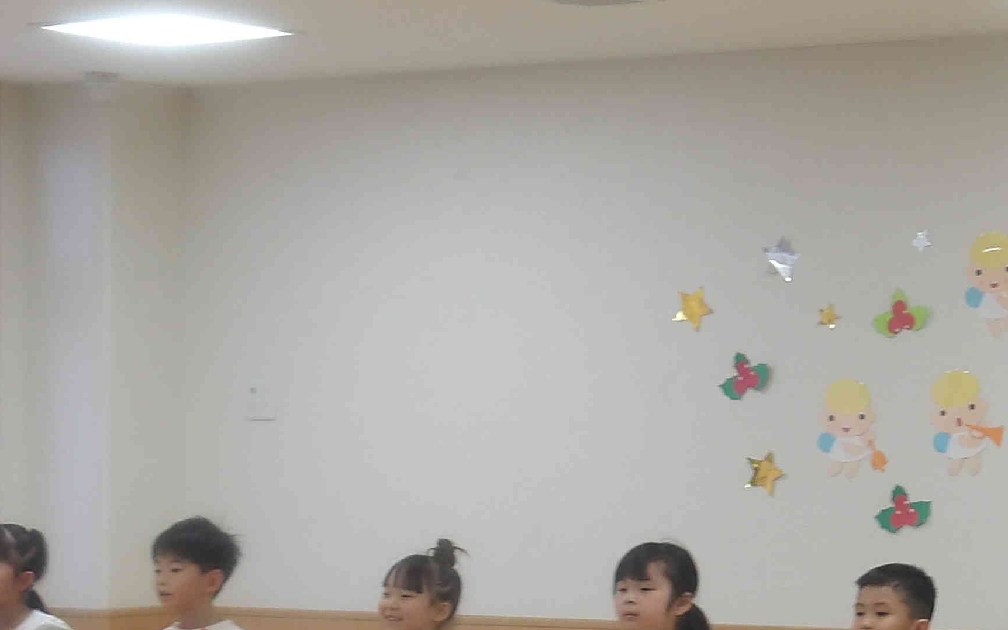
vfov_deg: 11.0
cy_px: 440
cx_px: 1112
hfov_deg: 17.0
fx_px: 3269
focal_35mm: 119
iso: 100
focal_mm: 7.6
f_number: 3.7
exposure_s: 1/31
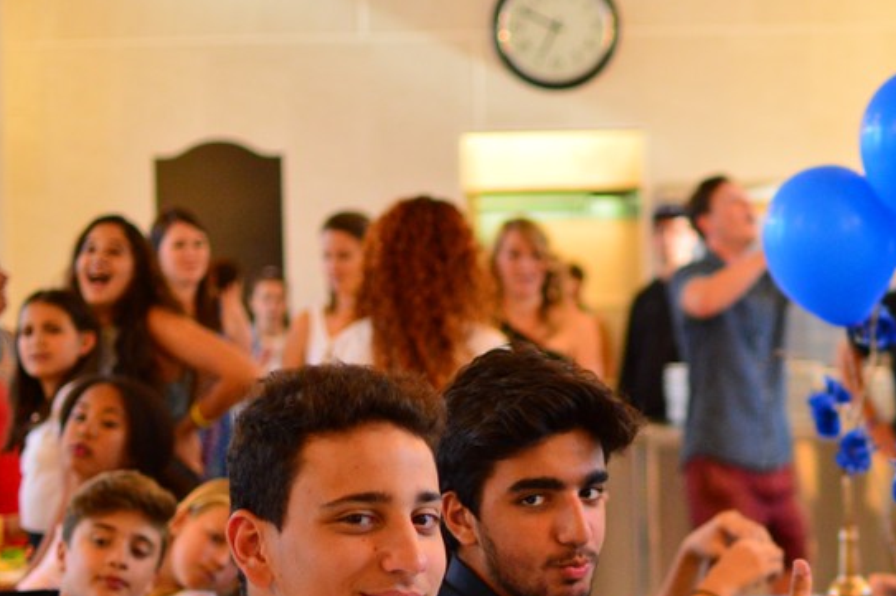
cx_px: 837
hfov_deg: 20.2
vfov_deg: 13.7
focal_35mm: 99
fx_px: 2460
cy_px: 549
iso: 1000
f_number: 1.8
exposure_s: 1/320
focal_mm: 35
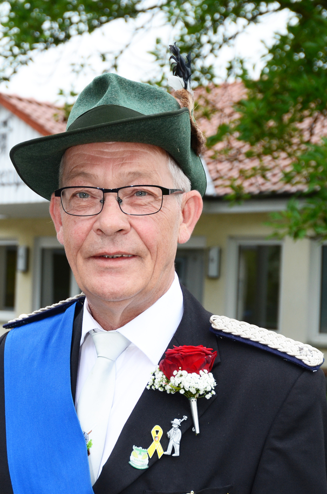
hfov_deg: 19.1
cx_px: 114
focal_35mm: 71
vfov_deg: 28.6
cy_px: 300
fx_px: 967
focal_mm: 35
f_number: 5.6
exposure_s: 1/320
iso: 320
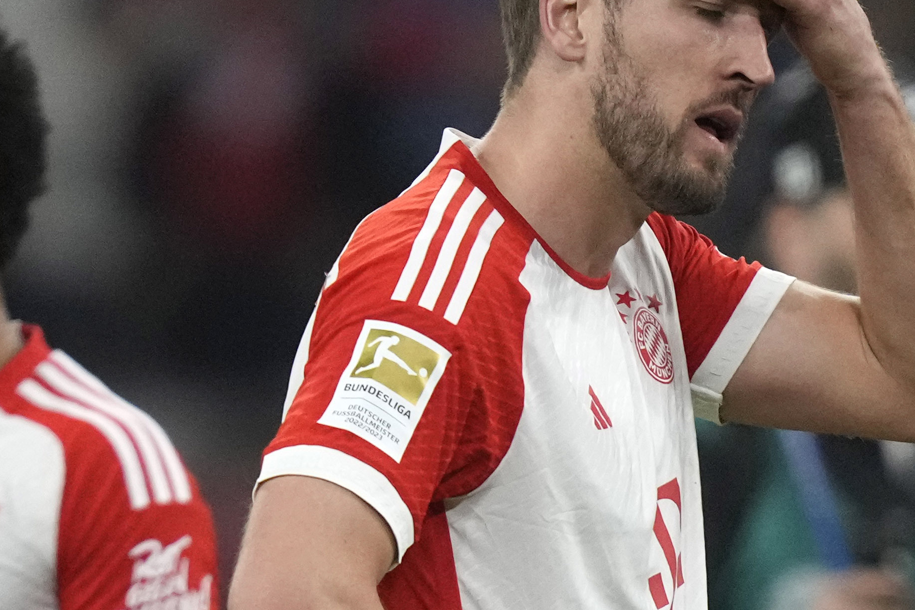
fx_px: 47809
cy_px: 1082
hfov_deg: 1.1
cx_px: 451
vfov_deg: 0.7
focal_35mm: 1881
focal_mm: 400
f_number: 2.8
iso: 3200
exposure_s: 1/2500
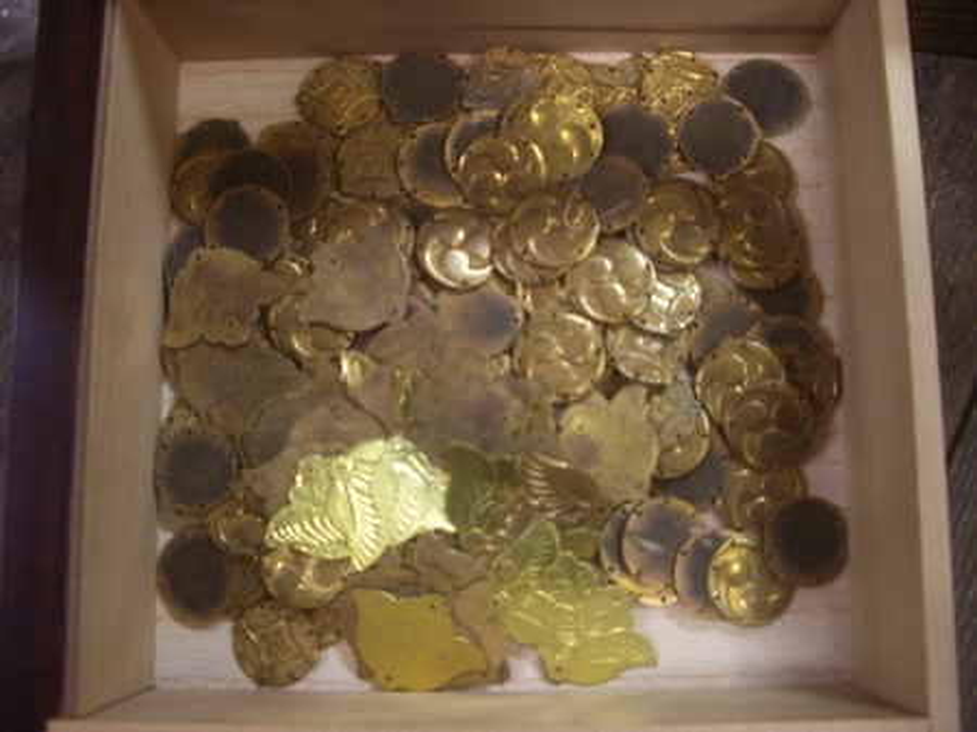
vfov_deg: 40.7
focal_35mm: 35
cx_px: 488
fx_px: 987
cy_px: 366
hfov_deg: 52.7
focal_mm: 5.8
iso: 200
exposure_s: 1/8
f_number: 2.6
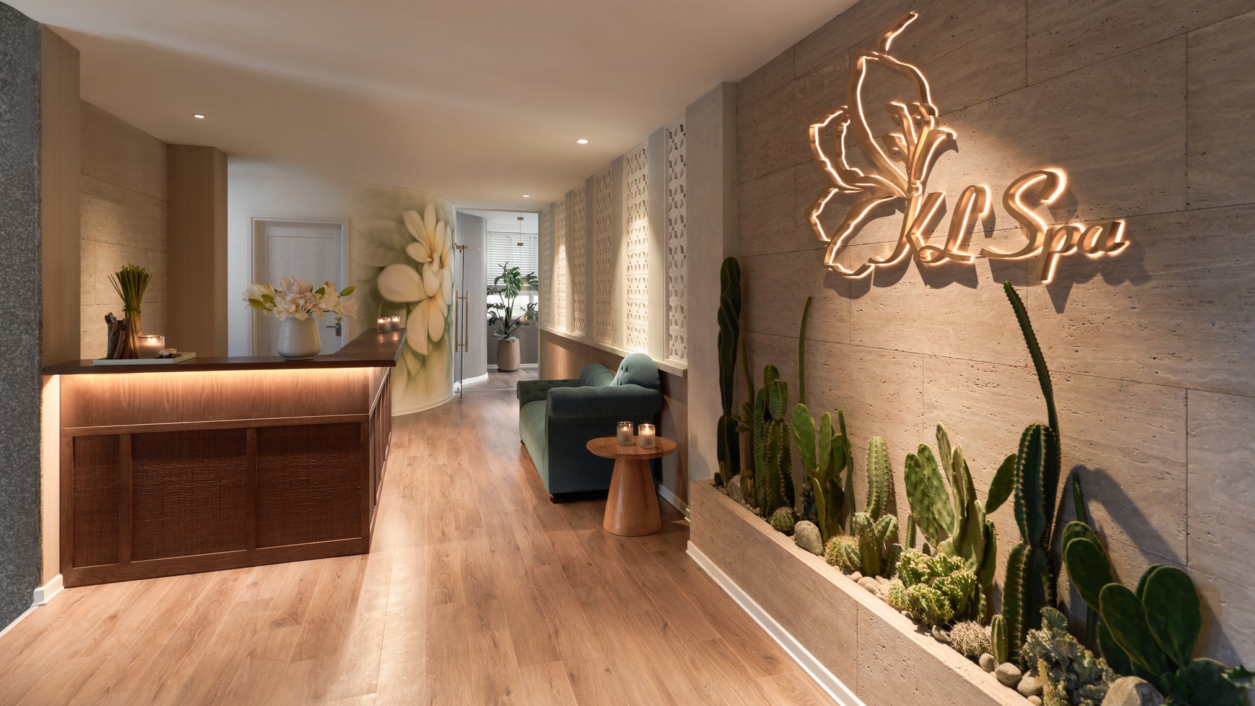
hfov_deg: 92.7
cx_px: 629
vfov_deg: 60.6
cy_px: 287
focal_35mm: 18
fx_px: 599
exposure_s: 1/6
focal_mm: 17
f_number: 7.1
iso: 320
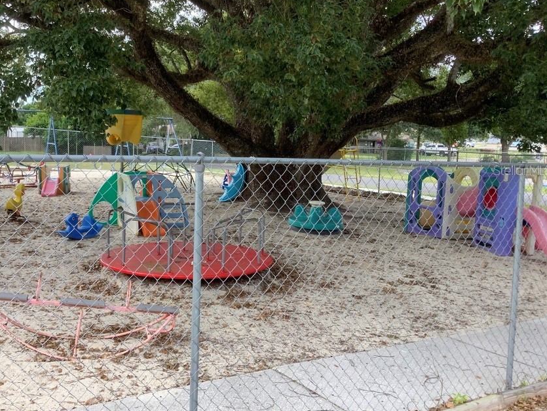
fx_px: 601
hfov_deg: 48.7
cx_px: 219
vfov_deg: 37.6
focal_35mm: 38
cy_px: 170
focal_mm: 3.3
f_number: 2.4
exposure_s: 1/136
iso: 25
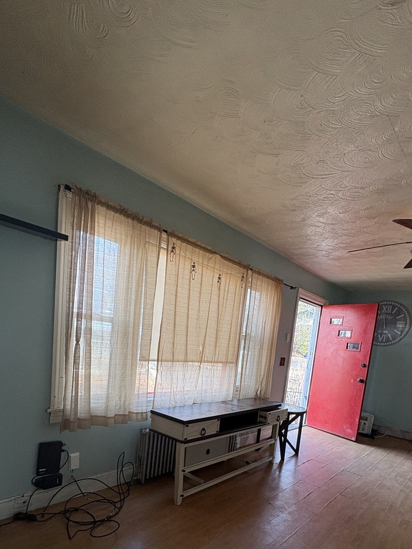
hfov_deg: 65.9
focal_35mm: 20
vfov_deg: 78.1
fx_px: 317
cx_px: 213
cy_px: 382
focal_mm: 2.22
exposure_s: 1/120
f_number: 2.2
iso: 125
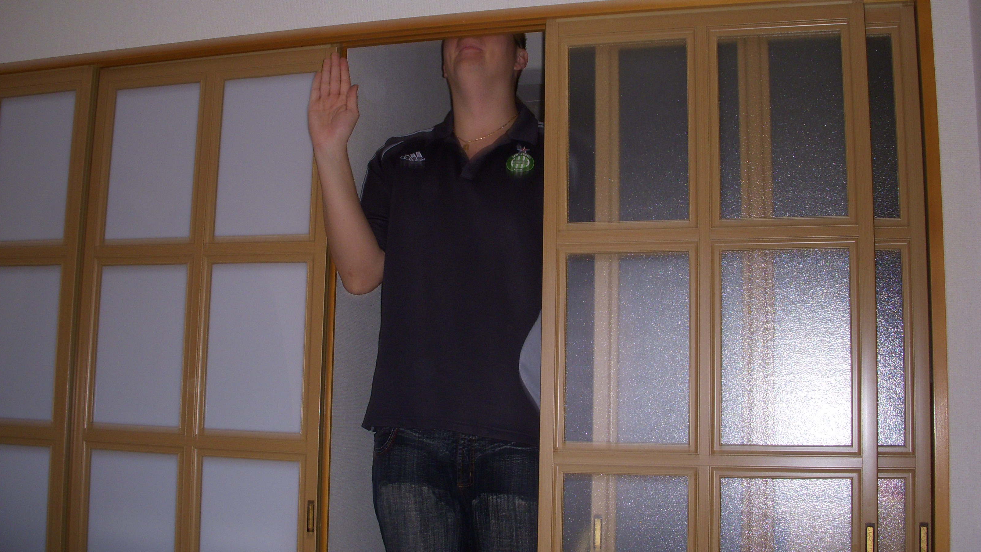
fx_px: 1093
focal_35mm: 42
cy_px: 254
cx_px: 489
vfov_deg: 28.3
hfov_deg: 48.4
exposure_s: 1/30
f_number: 3.3
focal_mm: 6.3
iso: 100
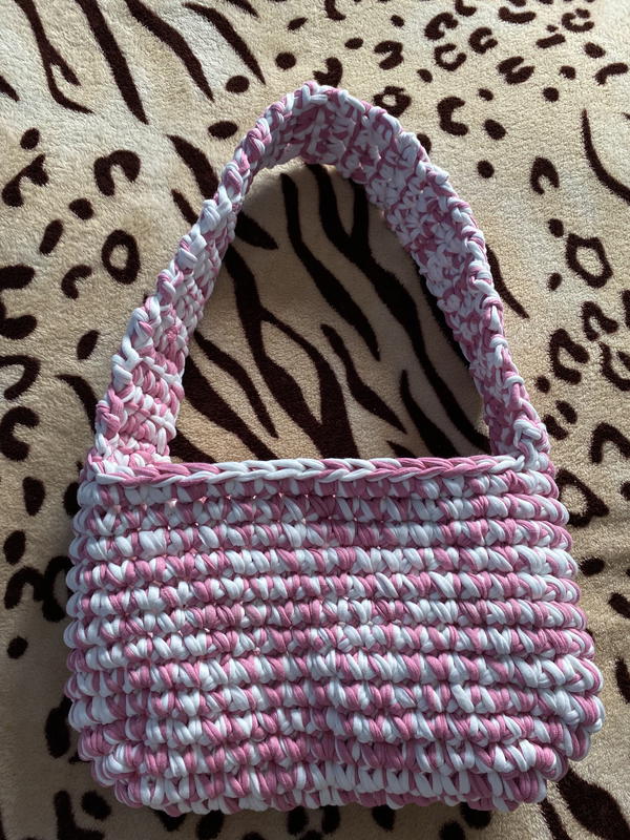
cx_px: 315
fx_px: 631
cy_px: 420
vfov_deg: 67.3
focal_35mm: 26
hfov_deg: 53.1
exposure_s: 1/60
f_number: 1.8
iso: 320
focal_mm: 4.25
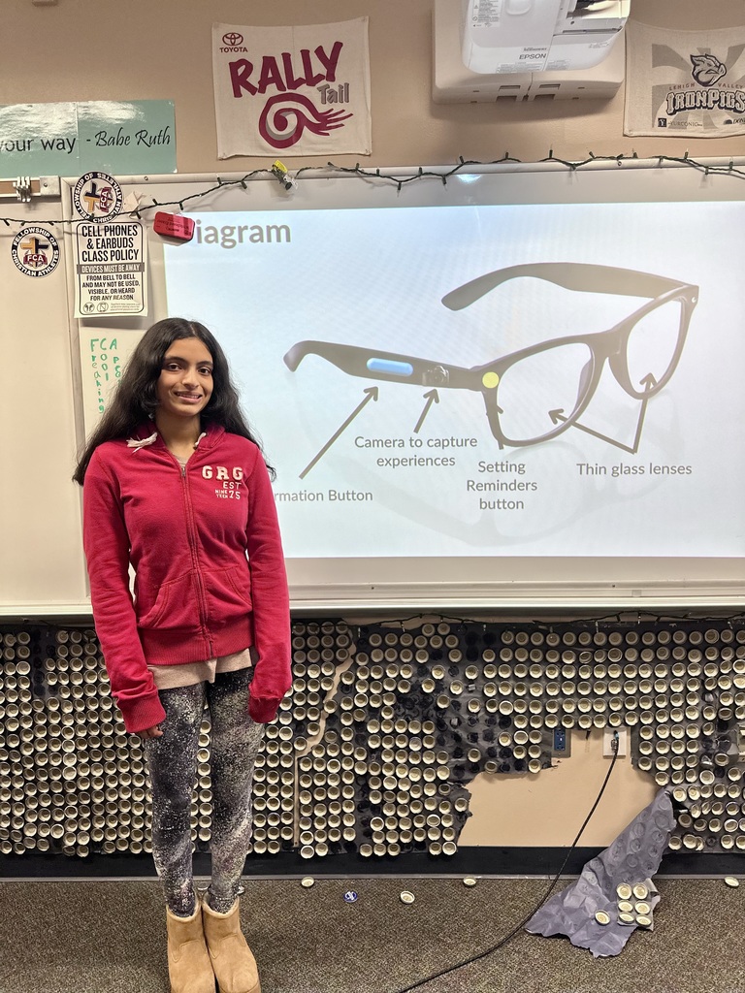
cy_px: 496
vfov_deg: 71.6
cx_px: 372
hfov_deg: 56.8
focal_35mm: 24
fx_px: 689
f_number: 1.78
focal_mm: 6.86
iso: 160
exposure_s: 1/60
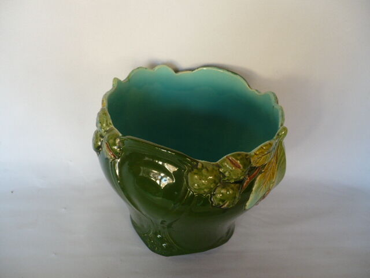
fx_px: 374
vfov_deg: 40.7
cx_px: 185
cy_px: 139
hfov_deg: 52.6
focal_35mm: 35
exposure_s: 1/30
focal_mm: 5.8
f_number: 2.8
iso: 100
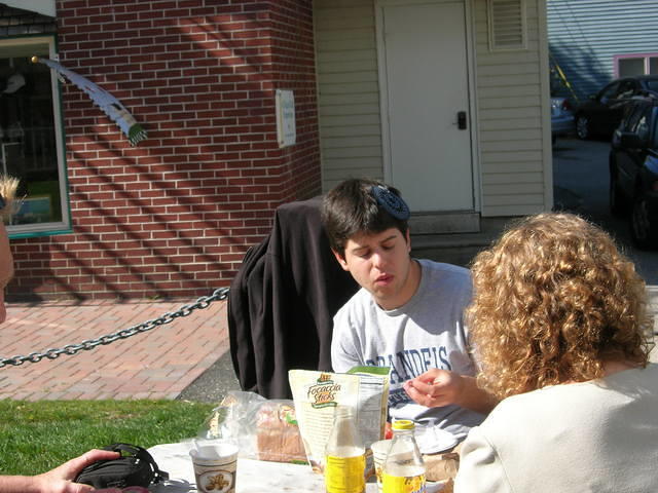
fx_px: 1160
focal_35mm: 61
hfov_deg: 31.7
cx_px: 329
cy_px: 246
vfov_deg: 24.0
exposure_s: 1/300
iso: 64
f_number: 5.9
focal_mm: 12.7
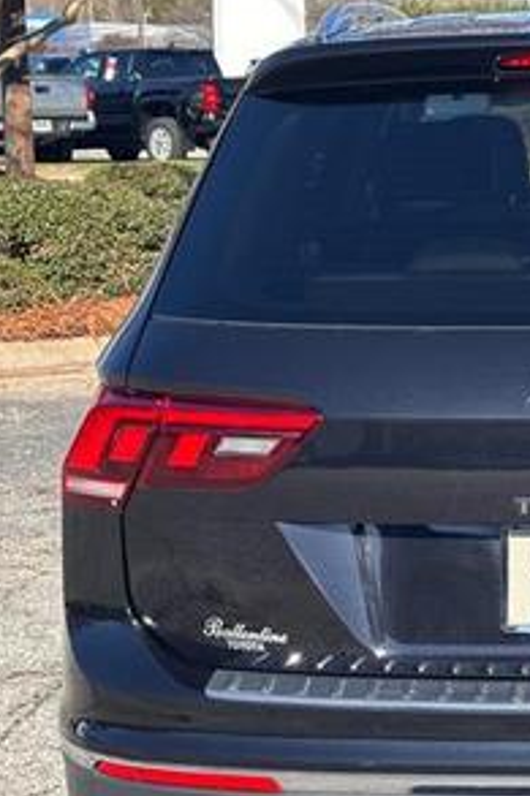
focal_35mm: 86
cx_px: 620
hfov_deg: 15.4
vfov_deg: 23.6
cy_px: 443
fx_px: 1901
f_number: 1.78
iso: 64
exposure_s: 1/1376
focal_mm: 6.86
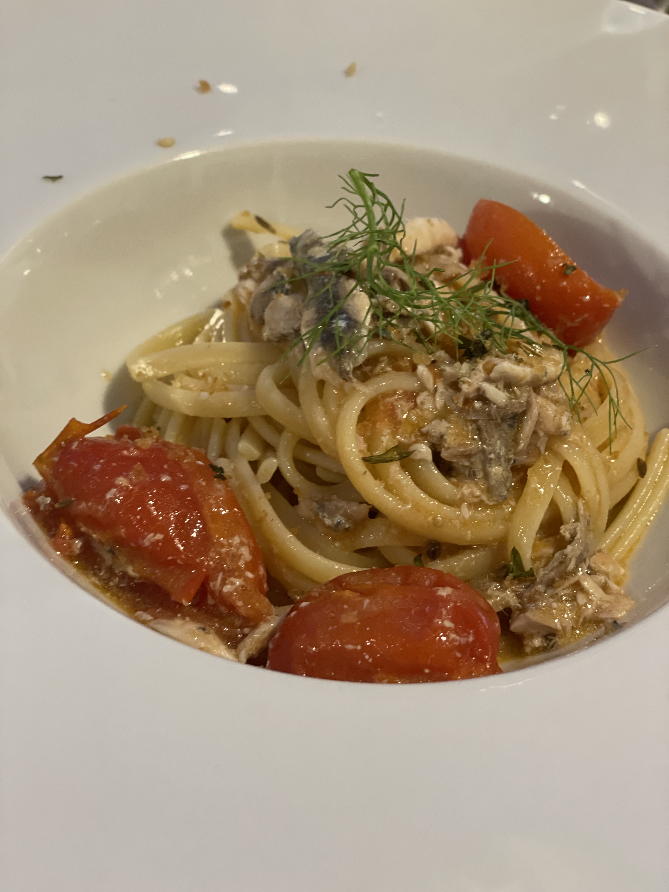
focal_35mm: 52
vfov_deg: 36.8
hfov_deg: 28.0
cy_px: 446
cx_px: 334
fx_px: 1340
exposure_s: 1/33
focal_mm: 6
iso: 400
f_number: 2
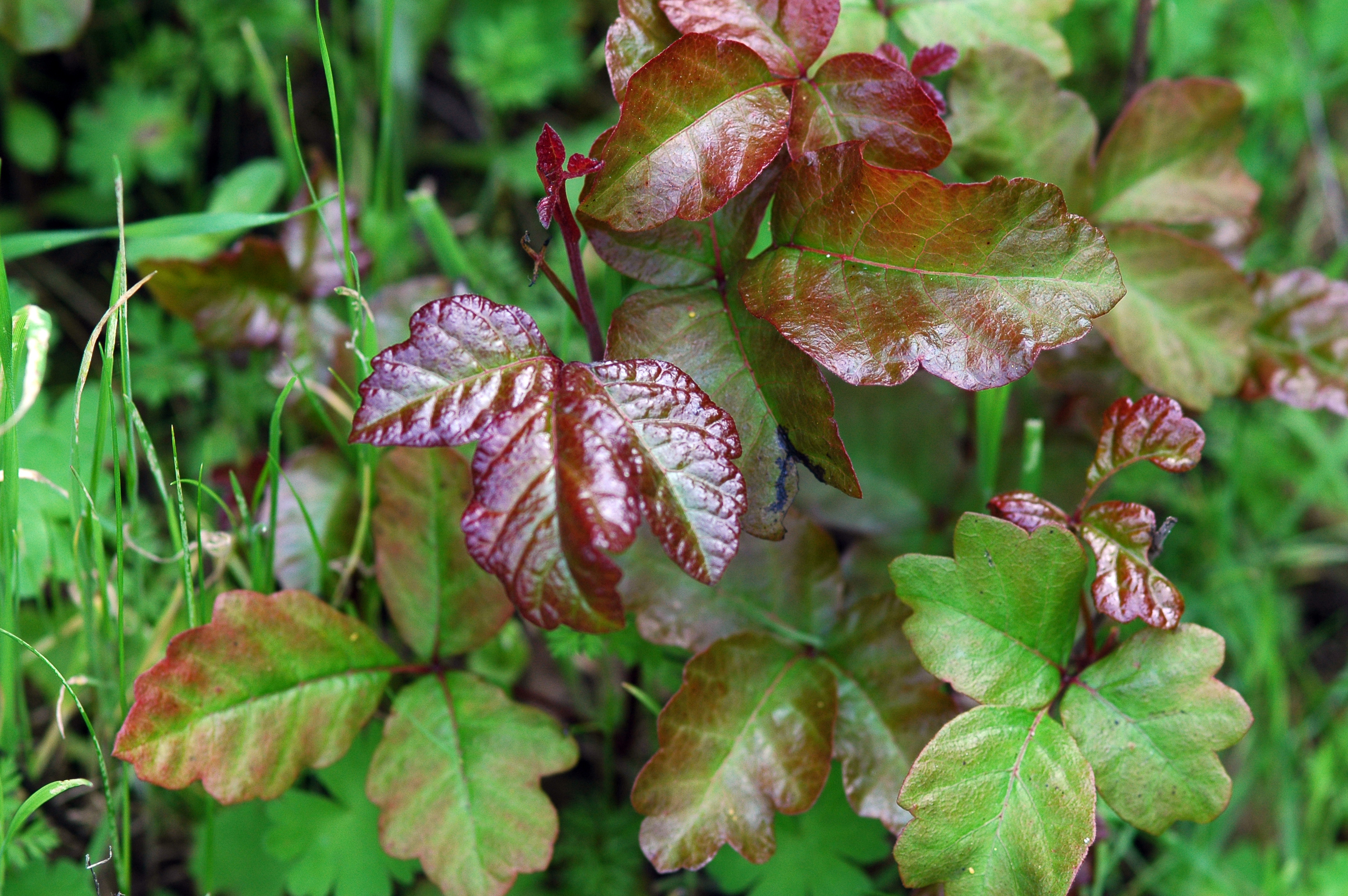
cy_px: 448
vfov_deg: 8.7
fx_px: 5892
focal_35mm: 158
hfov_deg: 13.1
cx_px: 674
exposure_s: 1/250
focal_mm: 105
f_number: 5
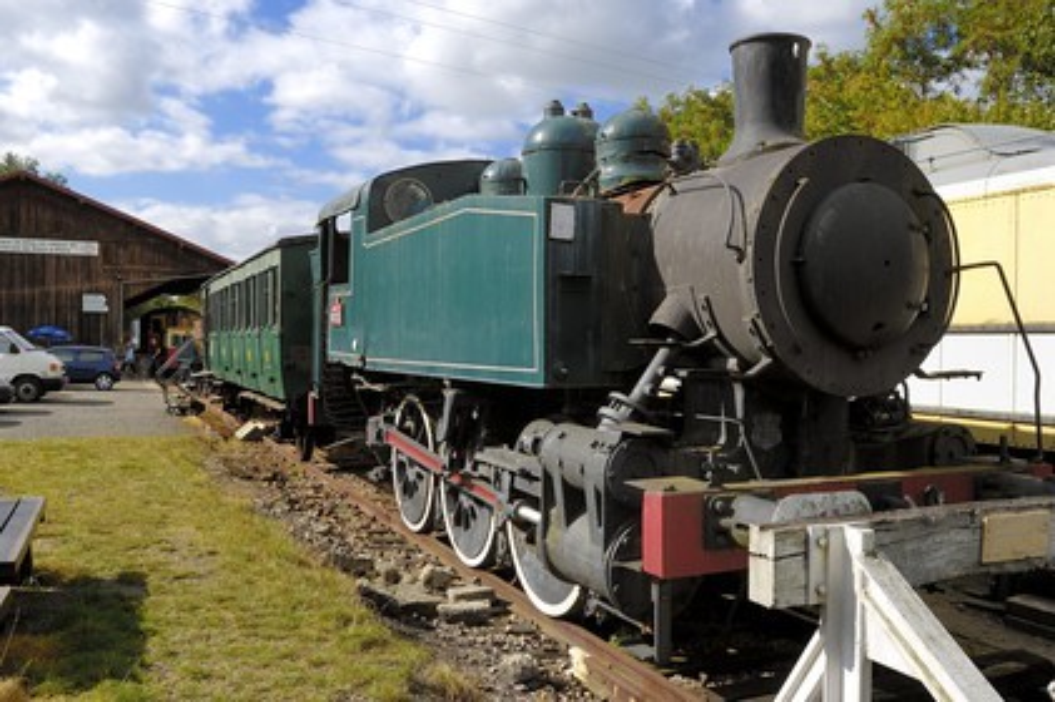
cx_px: 528
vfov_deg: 39.9
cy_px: 351
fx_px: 966
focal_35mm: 33
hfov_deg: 57.3
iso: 100
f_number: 9.5
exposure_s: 1/160
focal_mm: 22
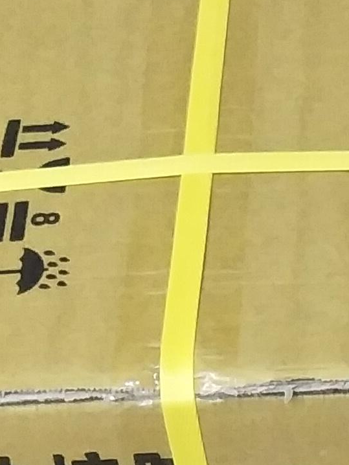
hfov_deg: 8.7
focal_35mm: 154
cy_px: 1058
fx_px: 2069
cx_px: 859
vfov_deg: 11.1
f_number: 1.7
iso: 200
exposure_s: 1/33
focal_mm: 4.1
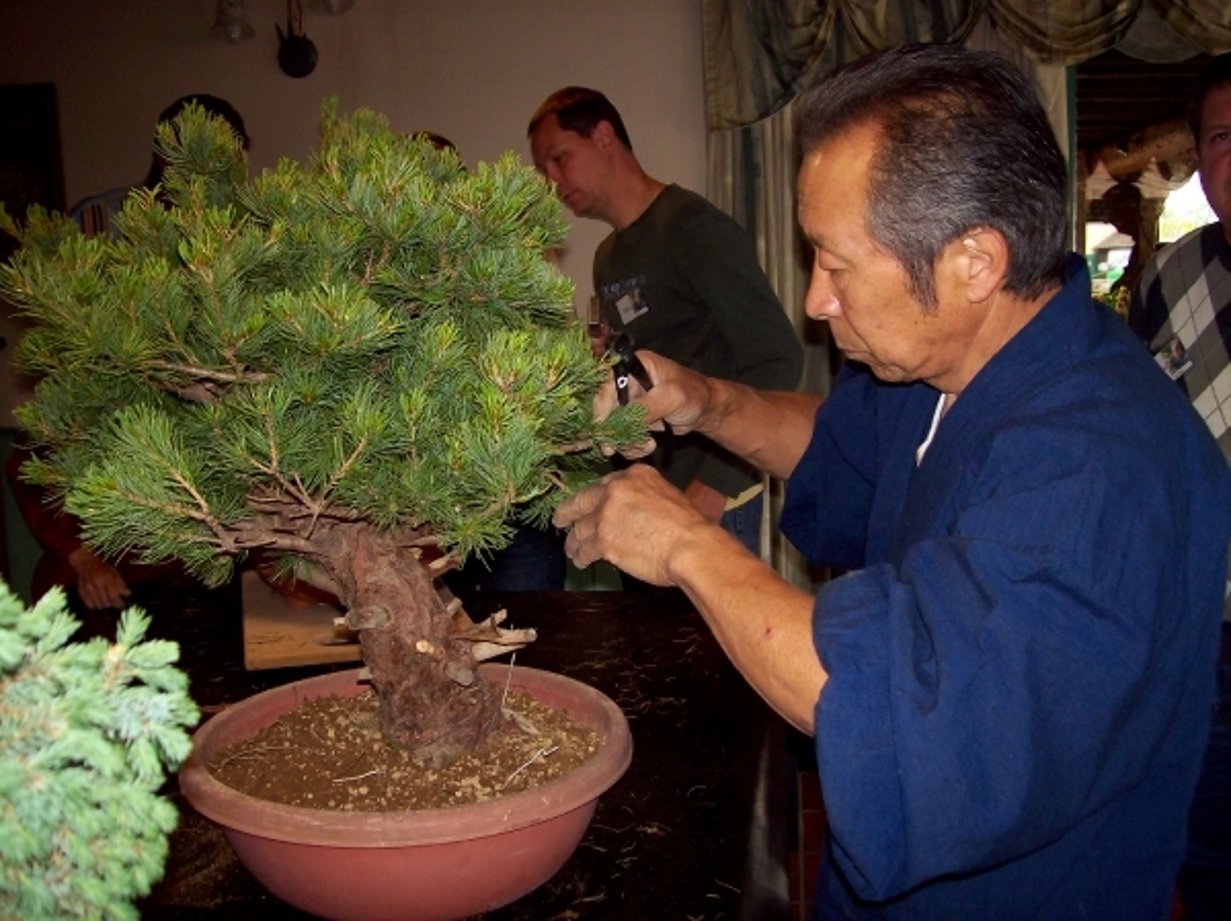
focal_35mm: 36
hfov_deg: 51.4
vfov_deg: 39.6
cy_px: 460
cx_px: 616
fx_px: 1279
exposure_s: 1/64
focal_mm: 6
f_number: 2.7
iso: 80
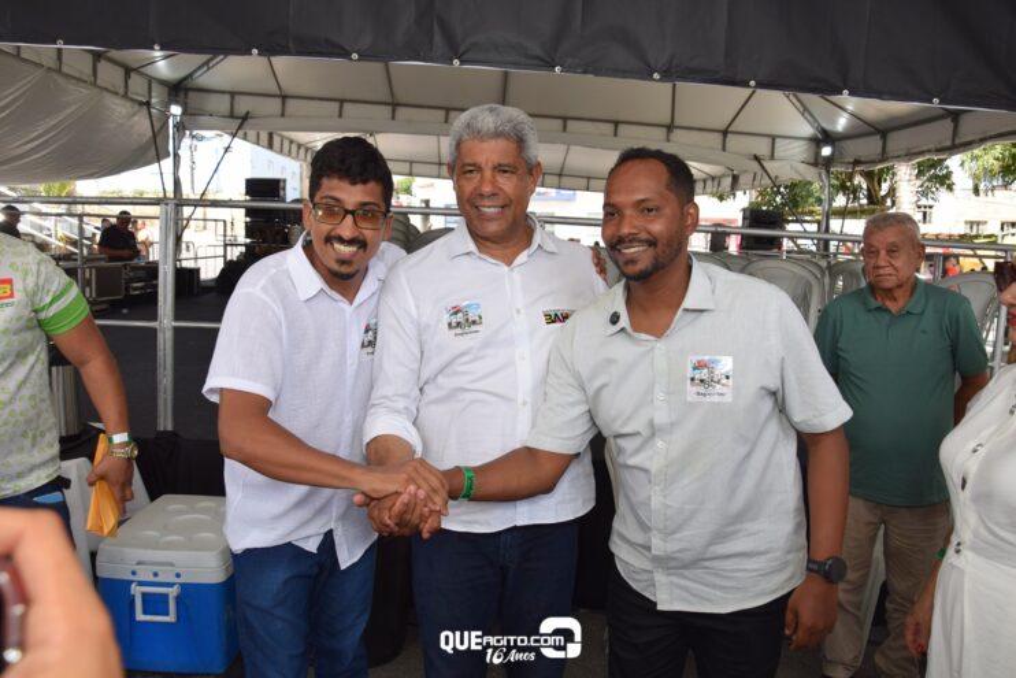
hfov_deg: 67.4
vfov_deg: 47.9
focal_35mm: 27
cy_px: 339
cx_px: 508
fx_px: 762
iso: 100
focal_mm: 18
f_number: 5.6
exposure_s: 1/160
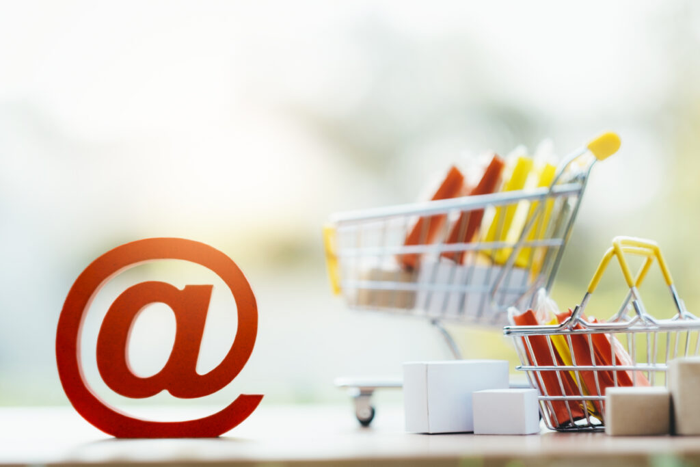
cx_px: 350
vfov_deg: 16.3
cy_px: 234
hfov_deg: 24.2
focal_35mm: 84
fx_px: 1633
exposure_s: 1/1000
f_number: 1.6
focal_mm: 56
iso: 200
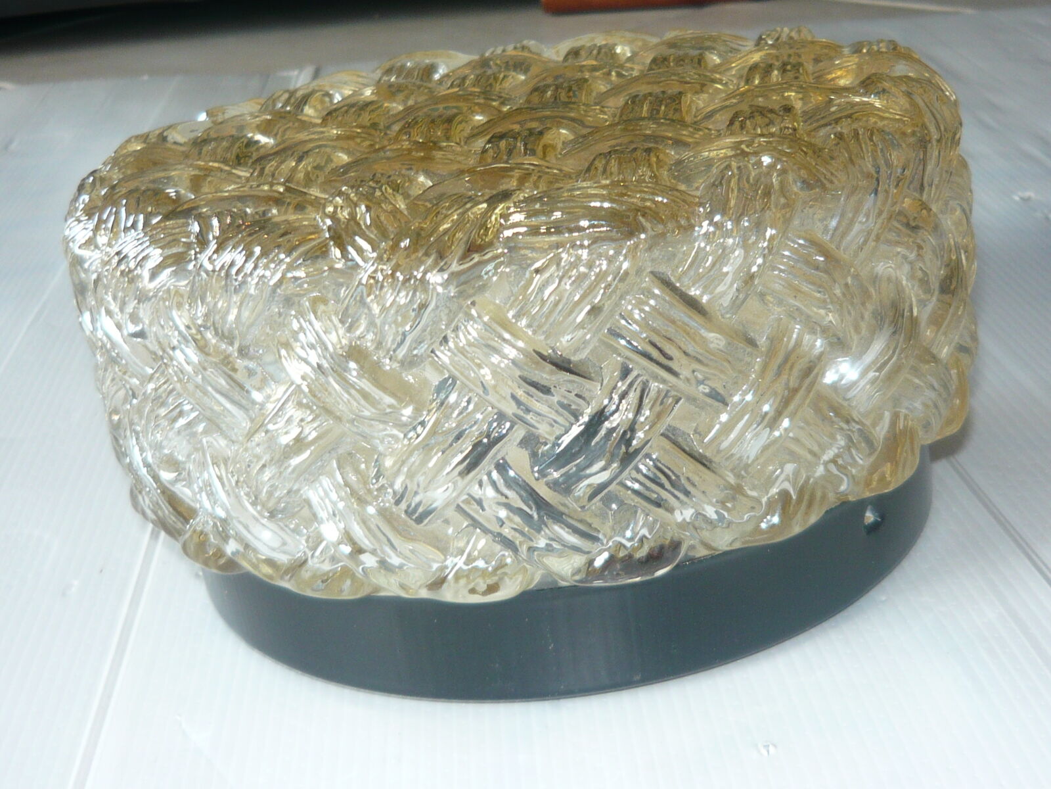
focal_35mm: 52
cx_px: 526
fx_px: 1579
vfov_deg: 28.0
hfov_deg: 36.8
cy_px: 394
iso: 100
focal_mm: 5.5
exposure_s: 1/40
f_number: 2.8
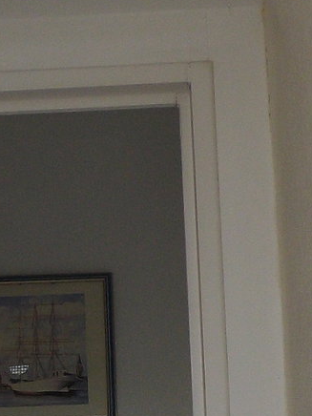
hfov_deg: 10.7
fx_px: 1646
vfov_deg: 13.9
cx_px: -33
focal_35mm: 137
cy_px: 522
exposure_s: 1/320
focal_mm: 5
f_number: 3.1
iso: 100
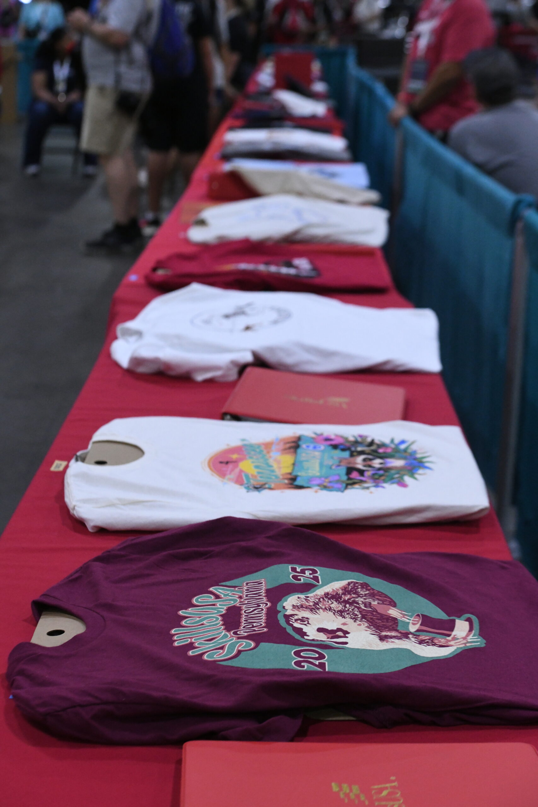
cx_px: 269
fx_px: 1569
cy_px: 404
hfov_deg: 19.5
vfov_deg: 28.8
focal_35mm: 70
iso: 6400
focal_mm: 70
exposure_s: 1/250
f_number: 6.3
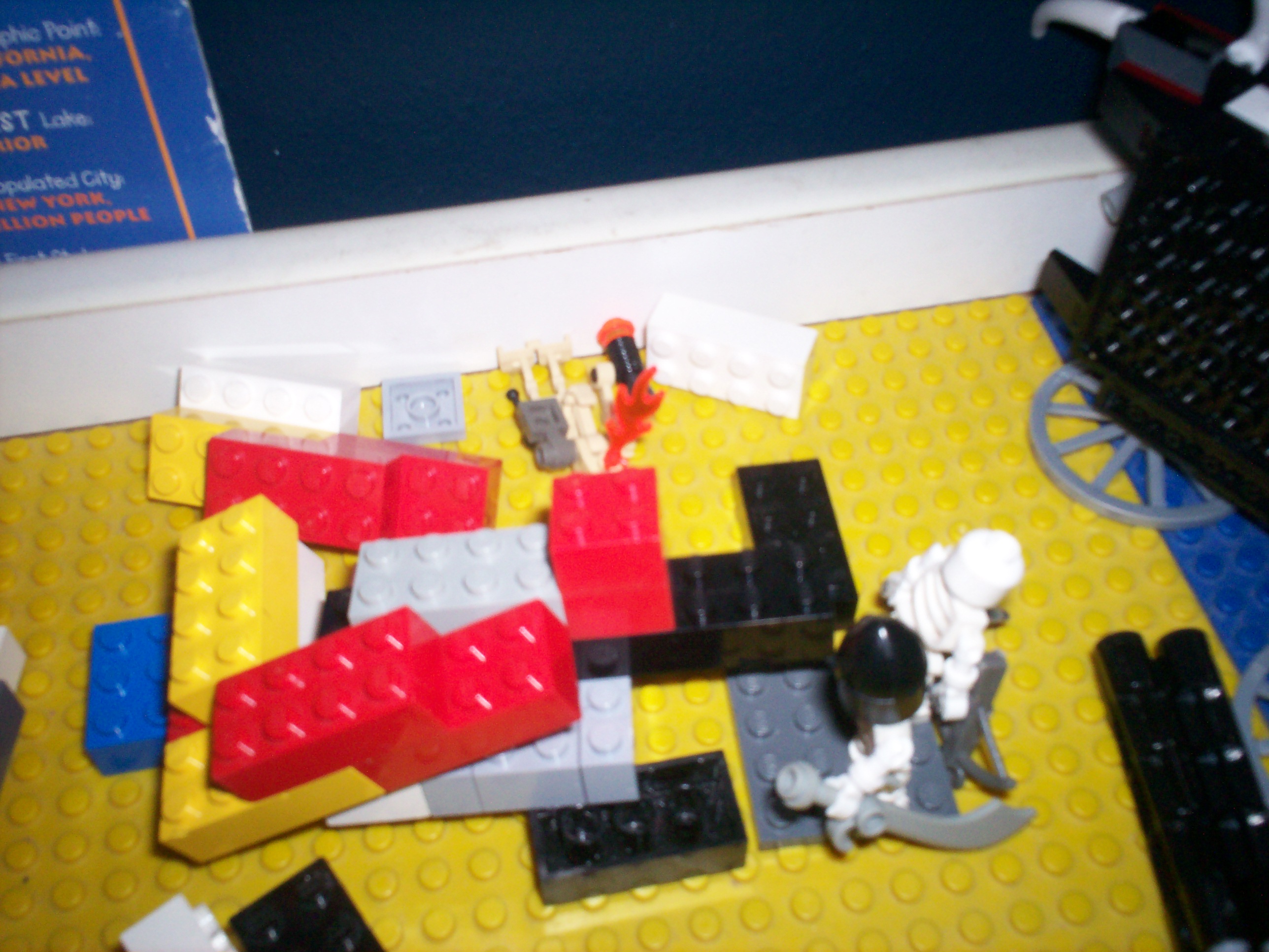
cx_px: 634
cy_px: 476
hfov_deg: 51.4
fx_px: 1320
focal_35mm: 36
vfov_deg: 39.7
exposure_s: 1/60
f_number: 4.5
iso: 140
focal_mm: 6
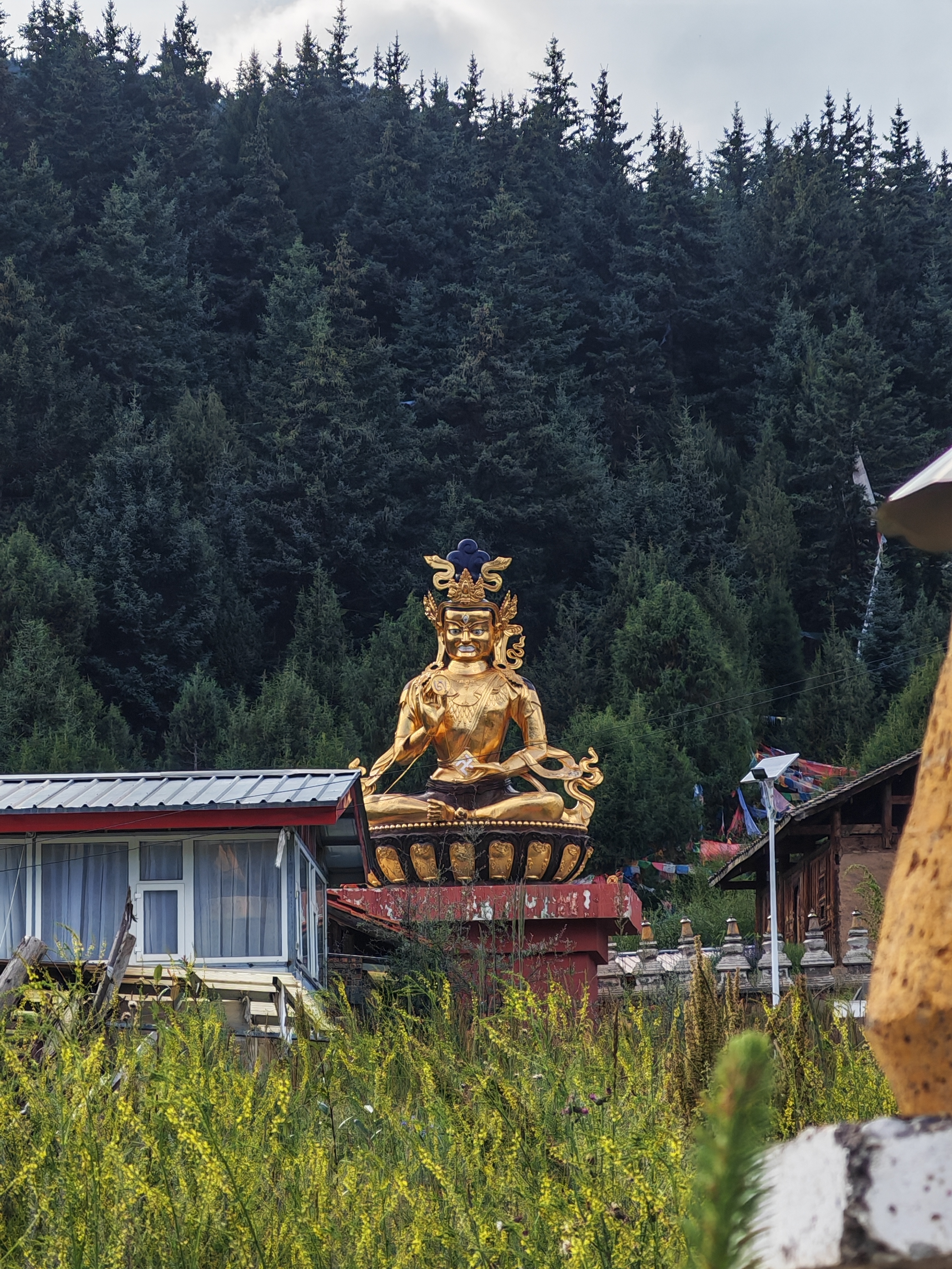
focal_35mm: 104
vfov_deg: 18.9
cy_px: 634
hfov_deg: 14.2
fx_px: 3814
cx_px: 476
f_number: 2.4
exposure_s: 1/660
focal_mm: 8.67
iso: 50
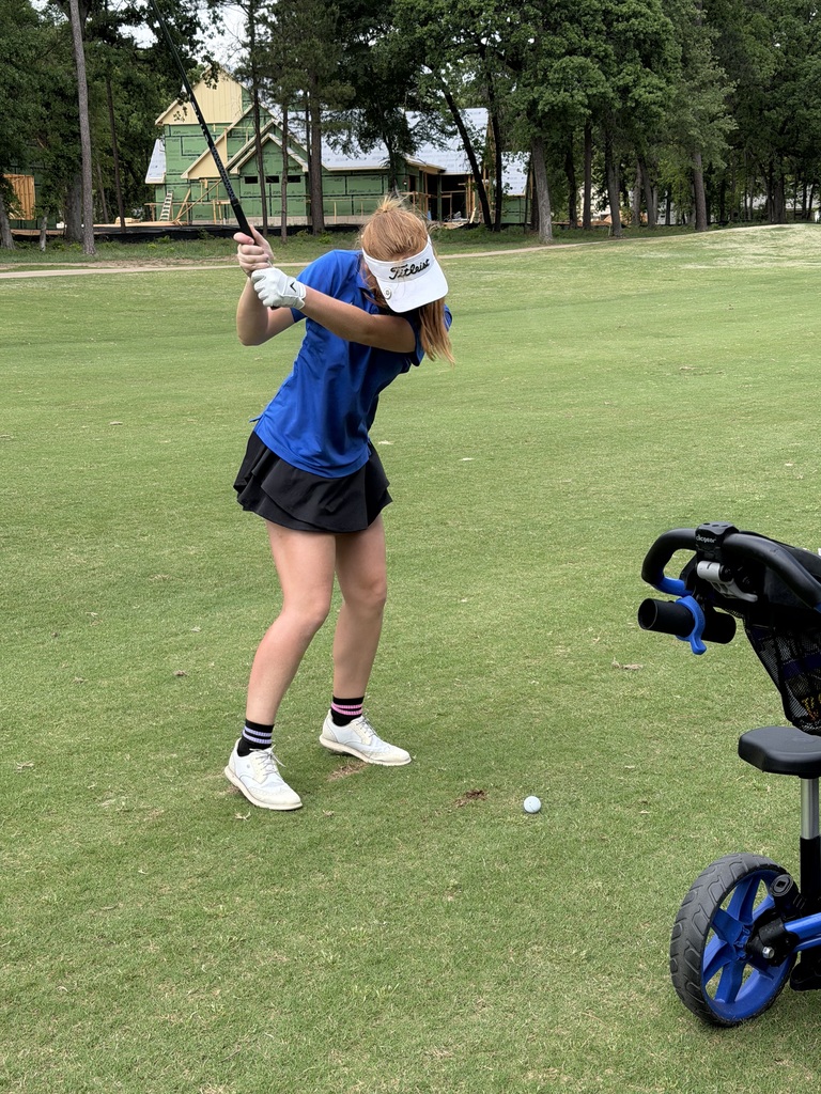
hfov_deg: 30.3
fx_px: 1518
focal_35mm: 48
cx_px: 410
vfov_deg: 39.7
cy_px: 547
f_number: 1.78
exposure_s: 1/3096
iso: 64
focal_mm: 6.76
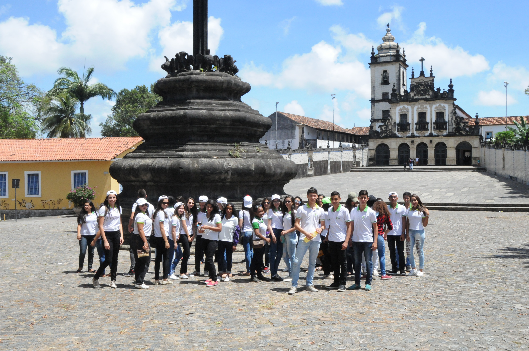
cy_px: 176
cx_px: 264
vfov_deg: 39.9
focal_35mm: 33
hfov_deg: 57.3
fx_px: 484
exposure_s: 1/800
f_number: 14
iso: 1600
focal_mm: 22
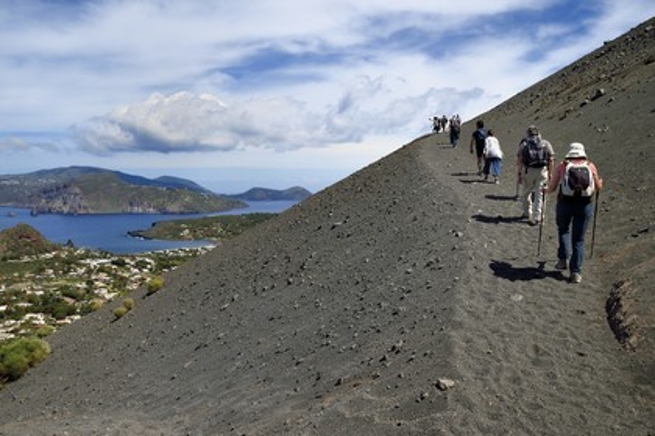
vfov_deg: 49.6
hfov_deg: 69.4
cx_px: 328
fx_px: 473
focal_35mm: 26
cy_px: 218
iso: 200
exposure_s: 1/320
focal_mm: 26
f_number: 16
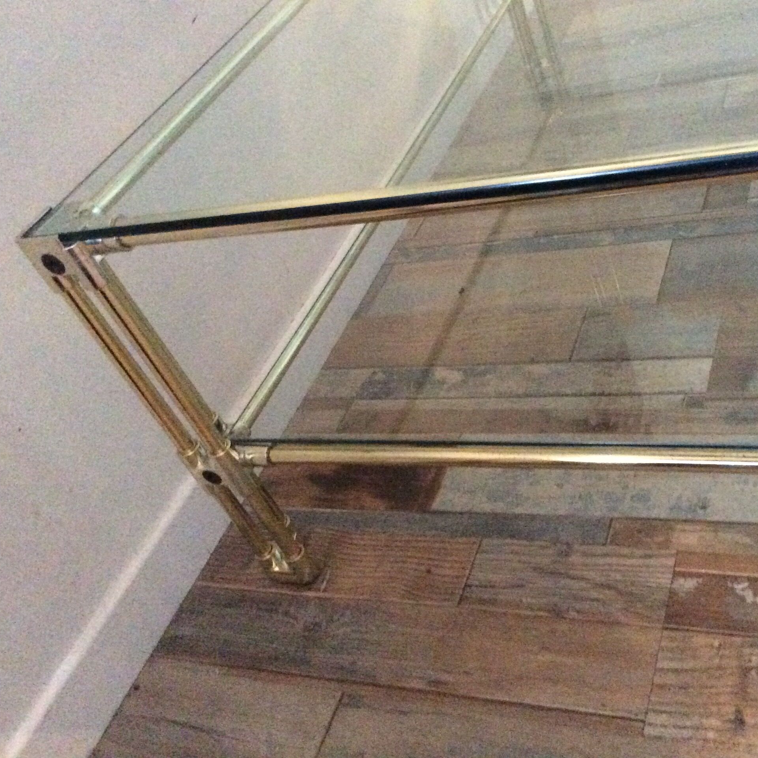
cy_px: 380
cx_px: 486
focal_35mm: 38
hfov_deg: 43.4
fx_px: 941
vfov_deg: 43.9
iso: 800
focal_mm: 3.3
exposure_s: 1/17
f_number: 2.4
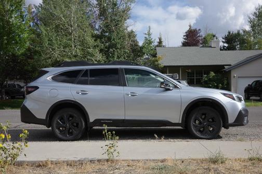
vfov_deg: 33.4
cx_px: 131
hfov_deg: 48.5
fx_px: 291
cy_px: 87
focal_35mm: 40
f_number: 8
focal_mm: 26
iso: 200
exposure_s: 1/400
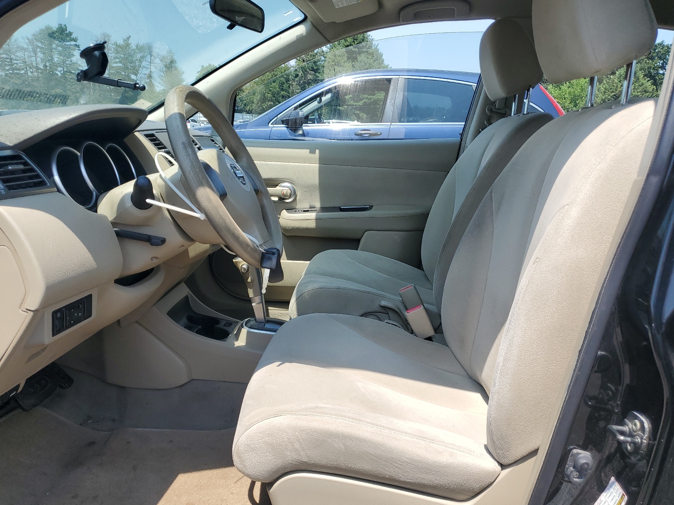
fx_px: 526
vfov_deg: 51.4
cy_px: 260
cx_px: 330
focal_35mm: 27
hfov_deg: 65.3
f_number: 1.5
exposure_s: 1/1667
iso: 50
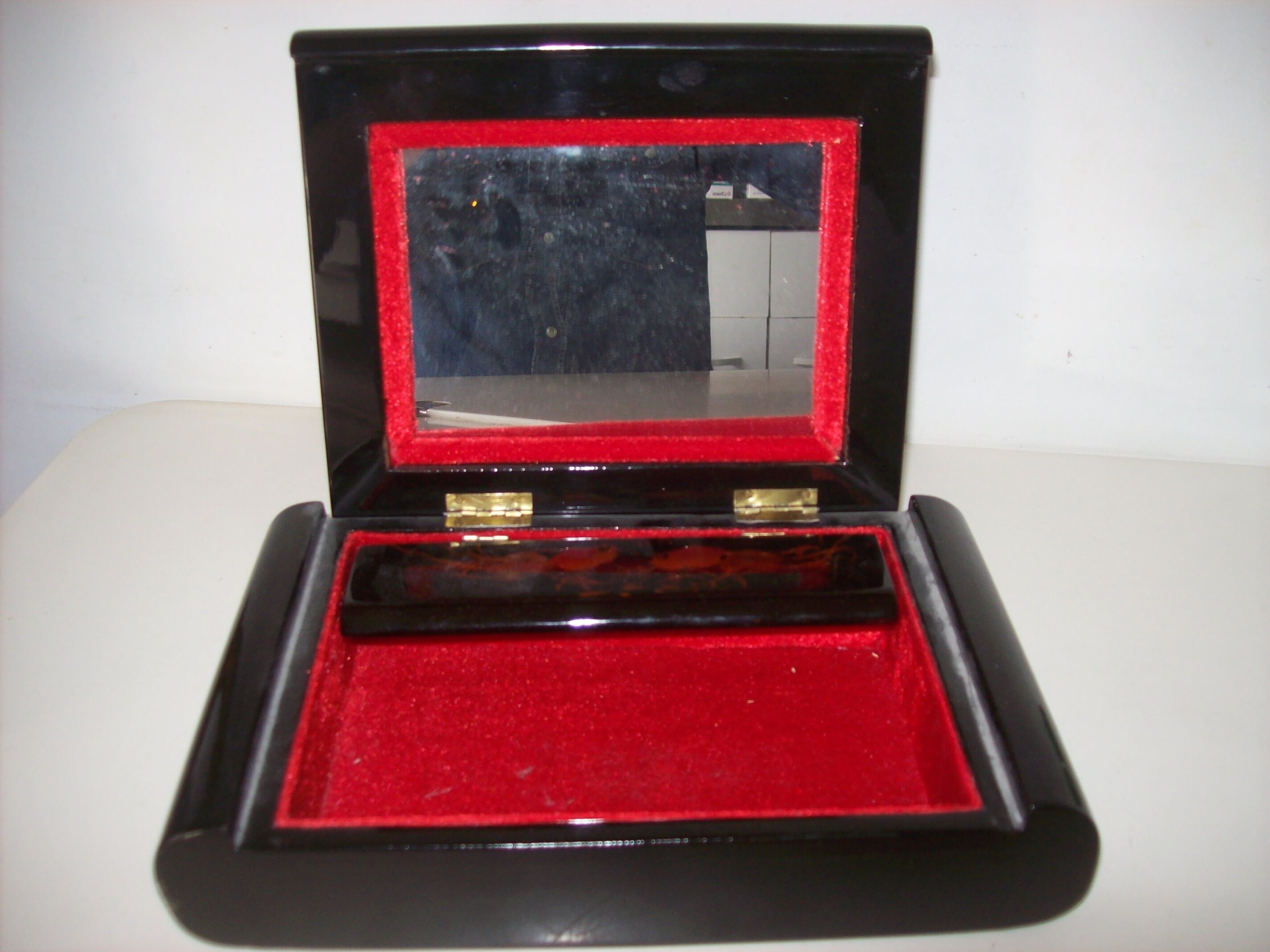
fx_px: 1320
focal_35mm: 36
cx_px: 635
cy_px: 476
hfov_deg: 51.4
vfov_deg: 39.6
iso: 80
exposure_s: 1/64
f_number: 2.7
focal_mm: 6
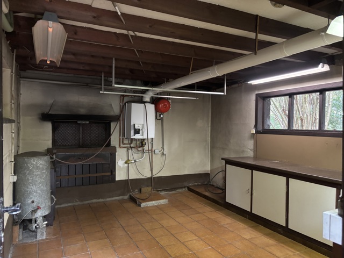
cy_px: 129
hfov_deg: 67.3
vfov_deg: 53.1
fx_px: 258
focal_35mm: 26
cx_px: 172
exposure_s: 1/25
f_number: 1.6
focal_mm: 5.96
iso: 500
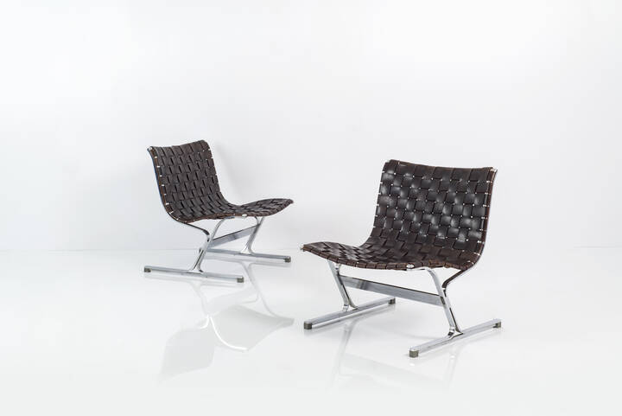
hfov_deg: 39.6
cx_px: 311
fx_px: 864
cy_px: 208
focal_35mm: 50
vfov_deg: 27.0
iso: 80
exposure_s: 1/200
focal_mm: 50
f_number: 10
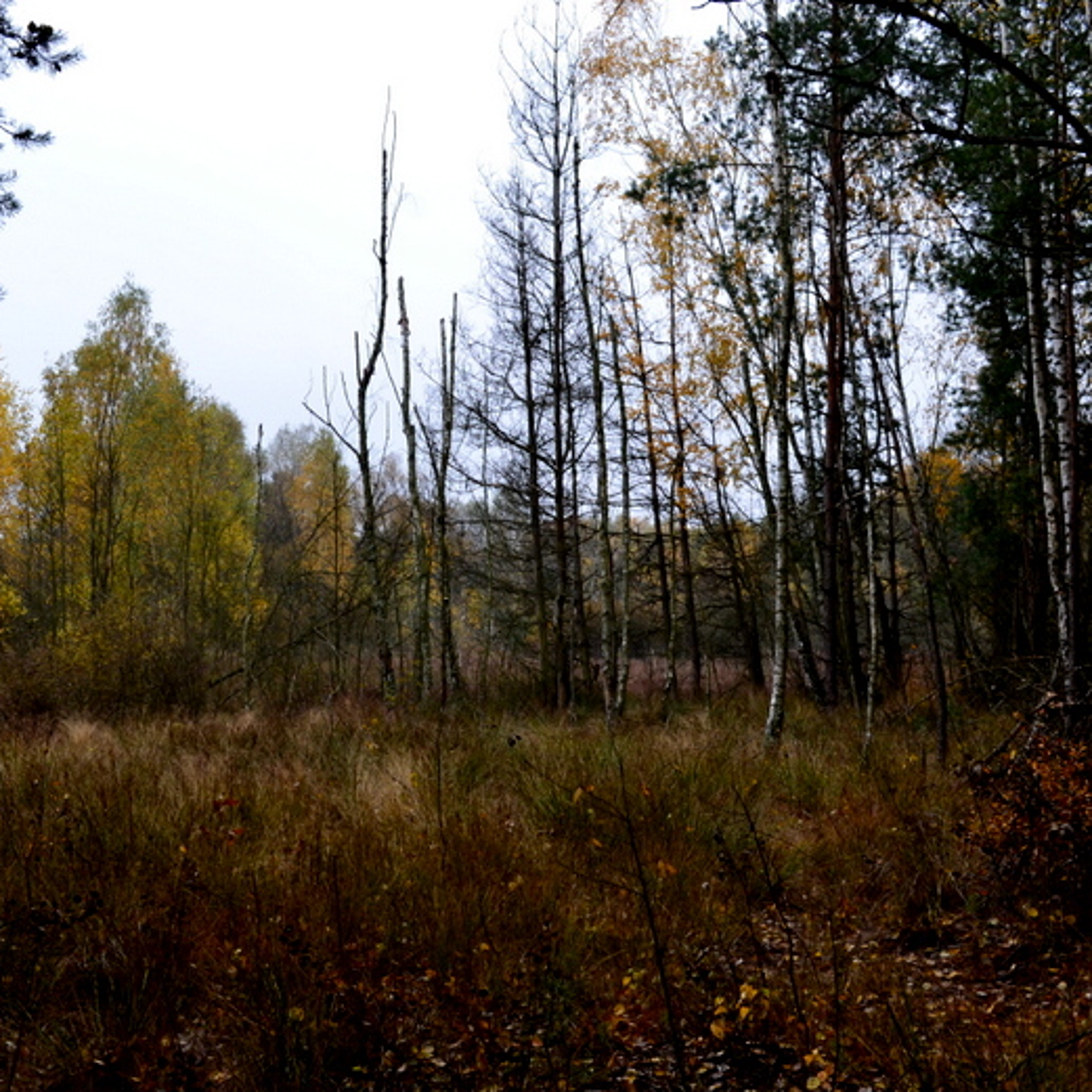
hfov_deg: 35.8
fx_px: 1677
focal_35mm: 47
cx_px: 405
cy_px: 551
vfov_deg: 36.1
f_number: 8
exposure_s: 1/80
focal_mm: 24
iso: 400
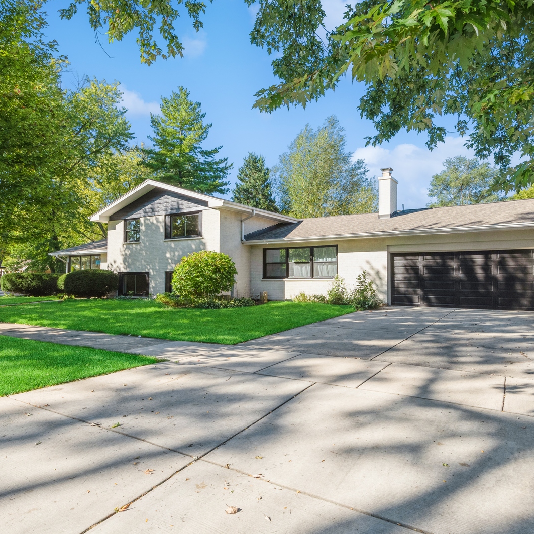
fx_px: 384
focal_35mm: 22
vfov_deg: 69.6
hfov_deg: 69.5
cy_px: 268
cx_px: 291
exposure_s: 1/500
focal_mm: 17
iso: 400
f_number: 8
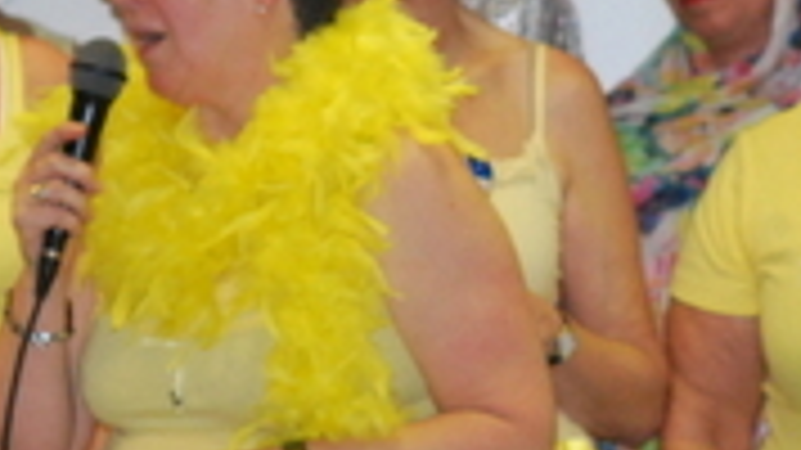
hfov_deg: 3.4
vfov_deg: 1.9
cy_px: 130
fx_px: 13483
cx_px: 382
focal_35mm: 635
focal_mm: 120
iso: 1400
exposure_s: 1/60
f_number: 4.8
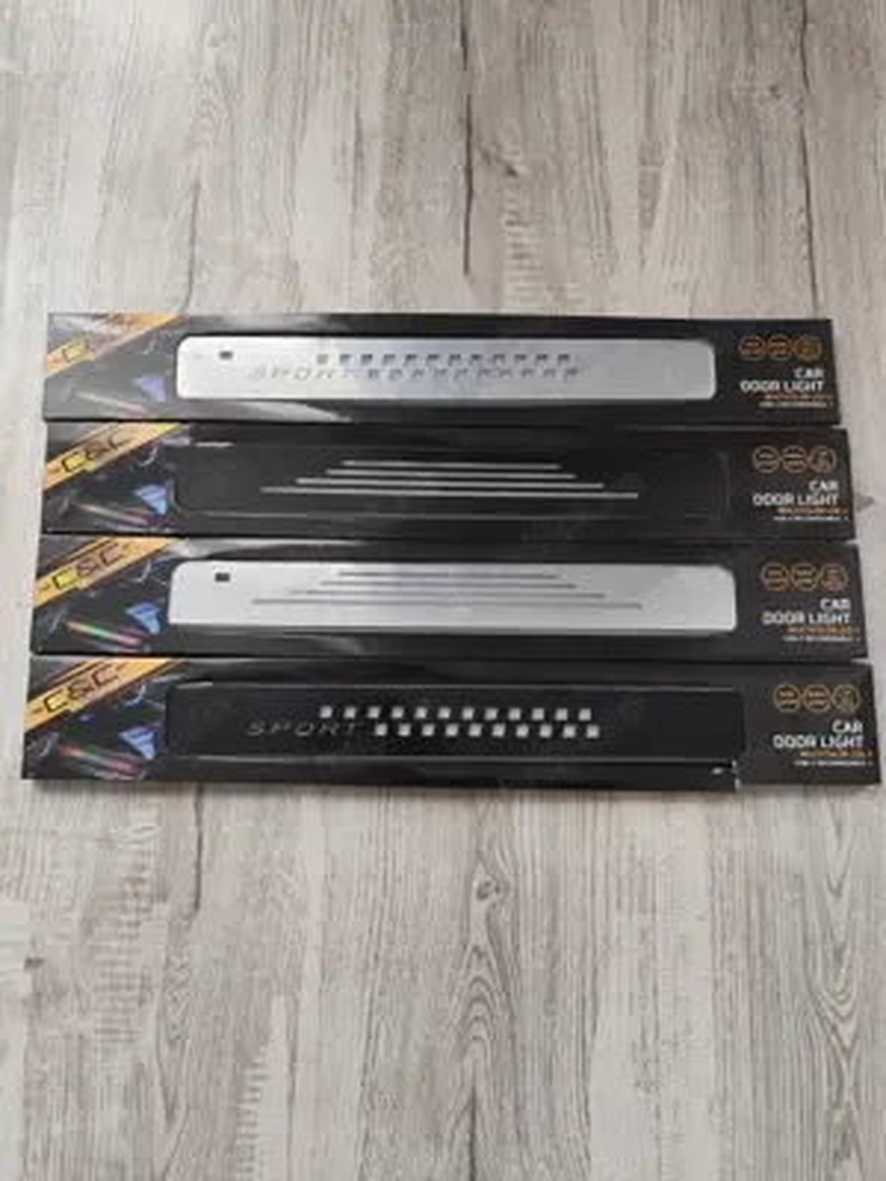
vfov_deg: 73.9
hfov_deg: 58.9
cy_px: 590
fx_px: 785
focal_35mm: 23
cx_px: 443
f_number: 1.65
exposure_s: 1/100
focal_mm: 6.19
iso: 250
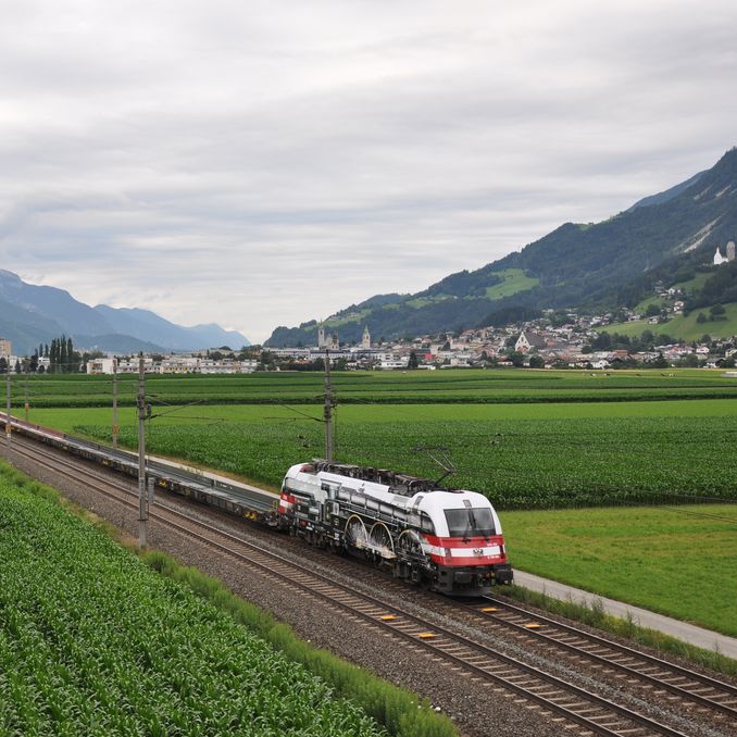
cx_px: 226
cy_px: 368
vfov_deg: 34.0
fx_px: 1204
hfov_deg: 33.6
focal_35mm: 50
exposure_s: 1/640
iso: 320
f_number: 6.3
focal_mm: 26
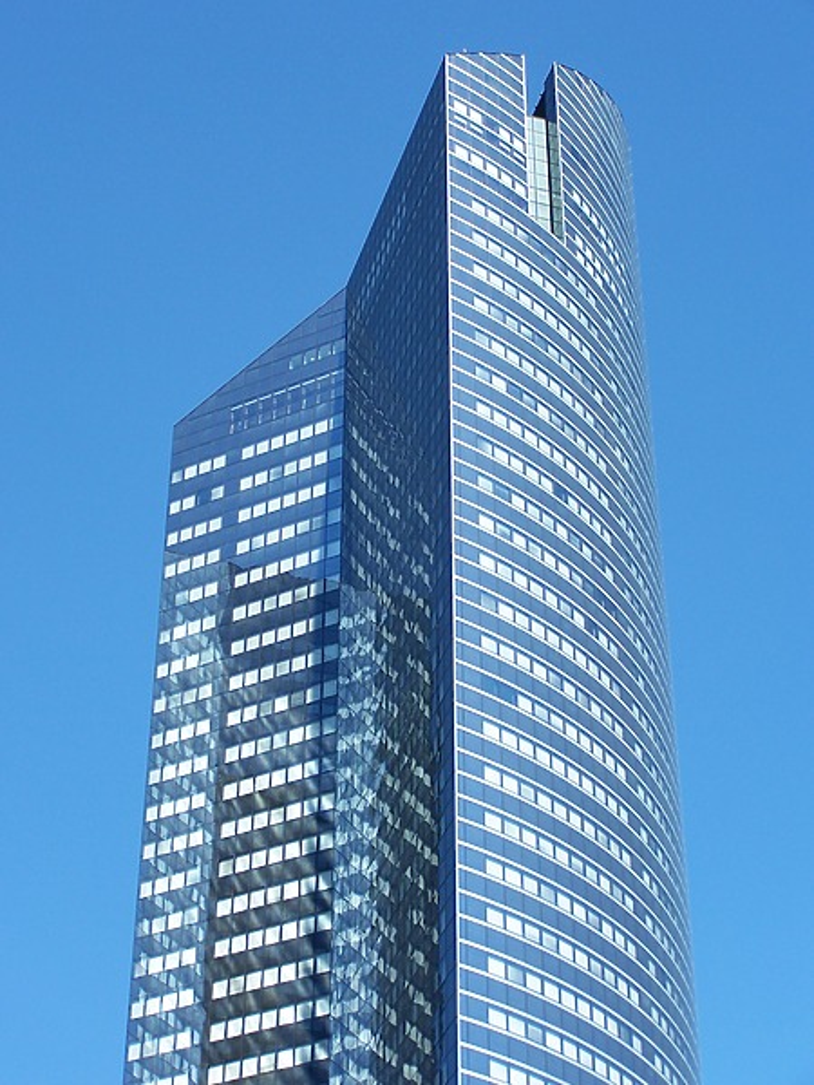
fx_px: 2352
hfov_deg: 19.6
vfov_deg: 26.0
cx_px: 407
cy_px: 542
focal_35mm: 75
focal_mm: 12.4
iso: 80
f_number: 3.2
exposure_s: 1/750
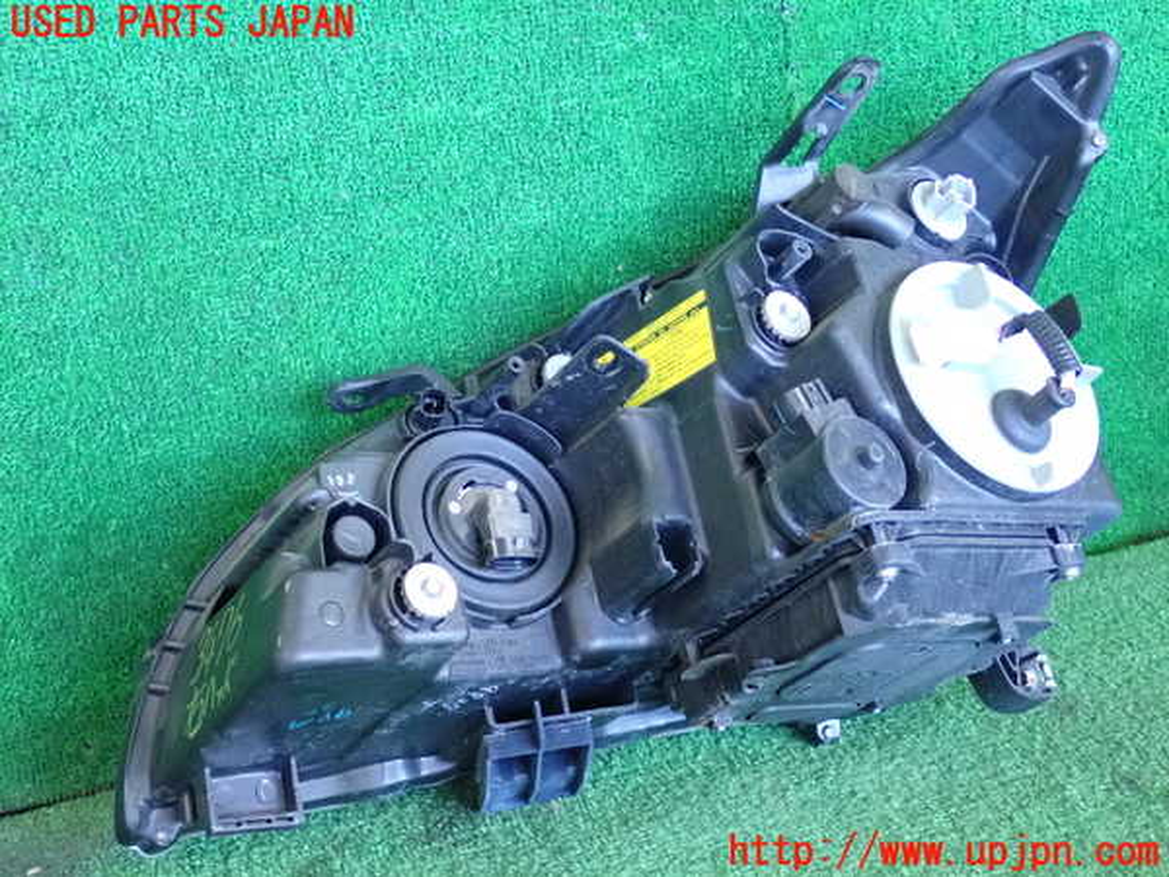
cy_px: 438
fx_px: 1587
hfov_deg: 40.4
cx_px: 584
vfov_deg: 30.9
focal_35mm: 47
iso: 1600
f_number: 3.1
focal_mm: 8.4
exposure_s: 1/125
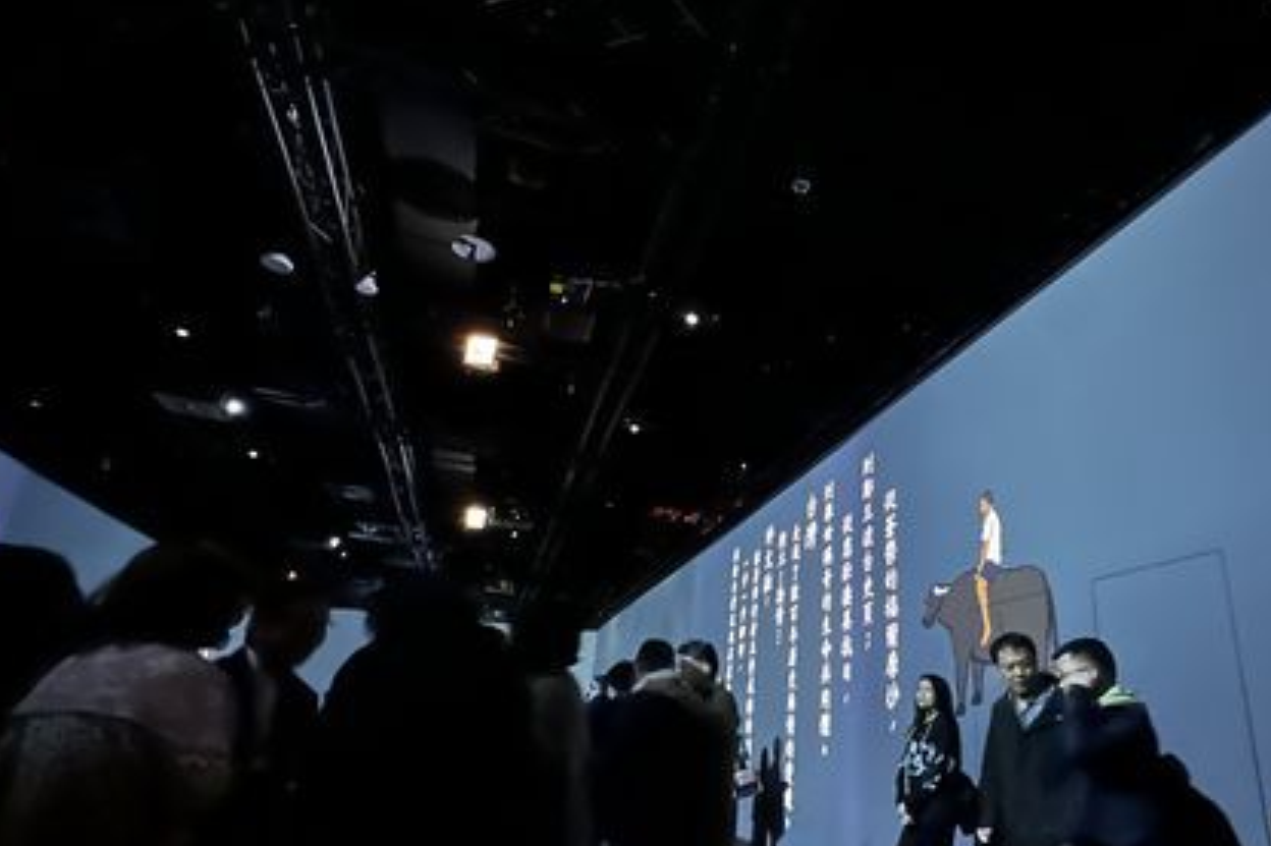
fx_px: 741
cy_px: 486
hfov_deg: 80.0
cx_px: 782
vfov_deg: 59.2
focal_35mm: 21
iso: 2000
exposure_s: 1/8
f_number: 2.2
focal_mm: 2.22
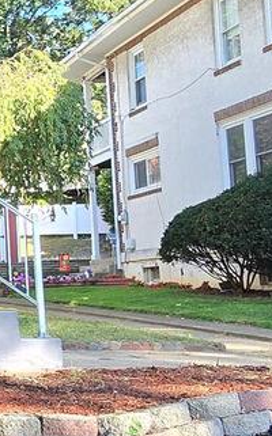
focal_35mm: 66
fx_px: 785
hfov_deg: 16.2
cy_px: 186
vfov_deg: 31.0
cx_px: -234
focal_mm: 2.2
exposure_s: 1/168
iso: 50
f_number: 2.2
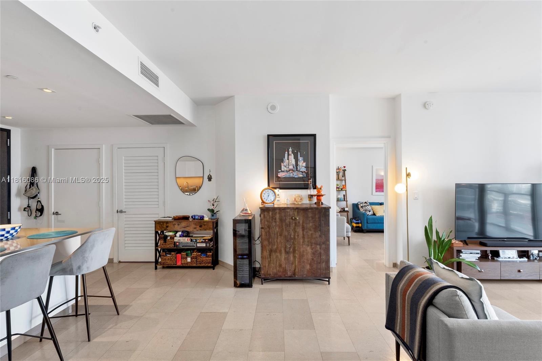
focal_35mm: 16
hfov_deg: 96.7
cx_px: 271
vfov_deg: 73.7
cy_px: 180
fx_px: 241
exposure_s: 1/2
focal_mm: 16
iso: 250
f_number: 13
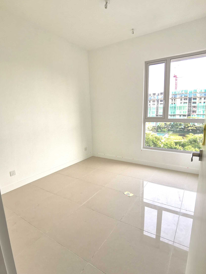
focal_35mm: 18
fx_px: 143
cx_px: 105
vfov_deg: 87.7
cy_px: 142
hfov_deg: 71.6
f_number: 2.2
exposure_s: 1/100
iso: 160
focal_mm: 2.26
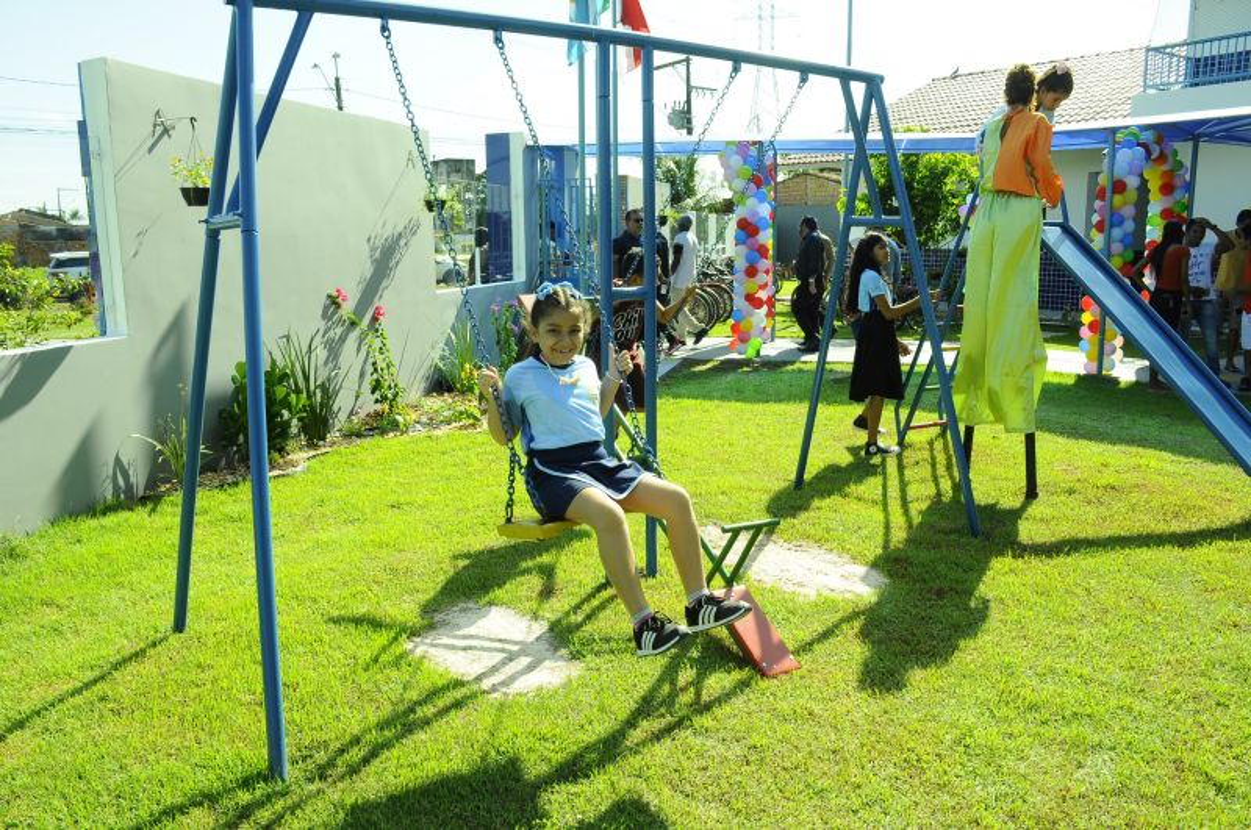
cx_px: 626
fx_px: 937
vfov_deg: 47.8
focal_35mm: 27
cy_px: 415
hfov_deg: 67.5
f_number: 9
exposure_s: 1/320
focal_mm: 18
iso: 400
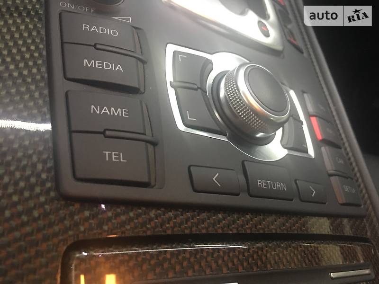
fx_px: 318
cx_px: 190
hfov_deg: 61.7
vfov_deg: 48.2
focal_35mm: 29
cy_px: 142
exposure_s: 1/10
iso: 100
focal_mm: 4.2
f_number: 2.2
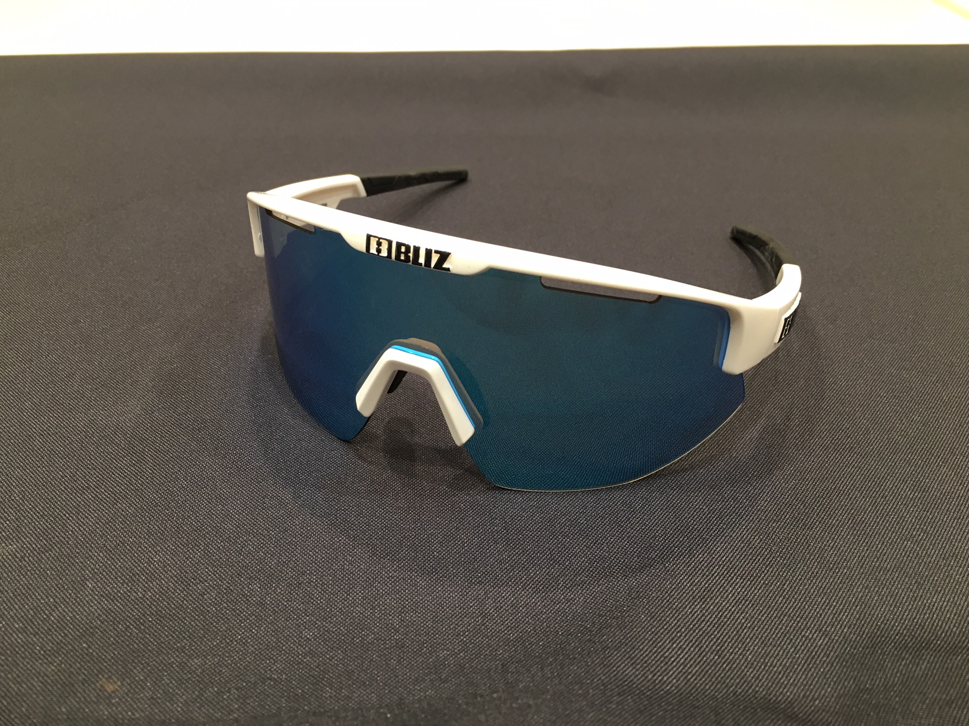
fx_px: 812
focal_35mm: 29
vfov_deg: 48.2
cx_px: 484
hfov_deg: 61.7
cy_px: 363
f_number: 2.2
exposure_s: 1/30
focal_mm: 4.15
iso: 80
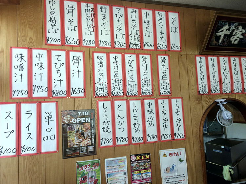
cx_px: 123
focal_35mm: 29
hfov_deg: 61.7
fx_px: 206
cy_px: 92
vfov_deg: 48.2
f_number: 2.2
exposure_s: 1/120
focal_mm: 4.15
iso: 50
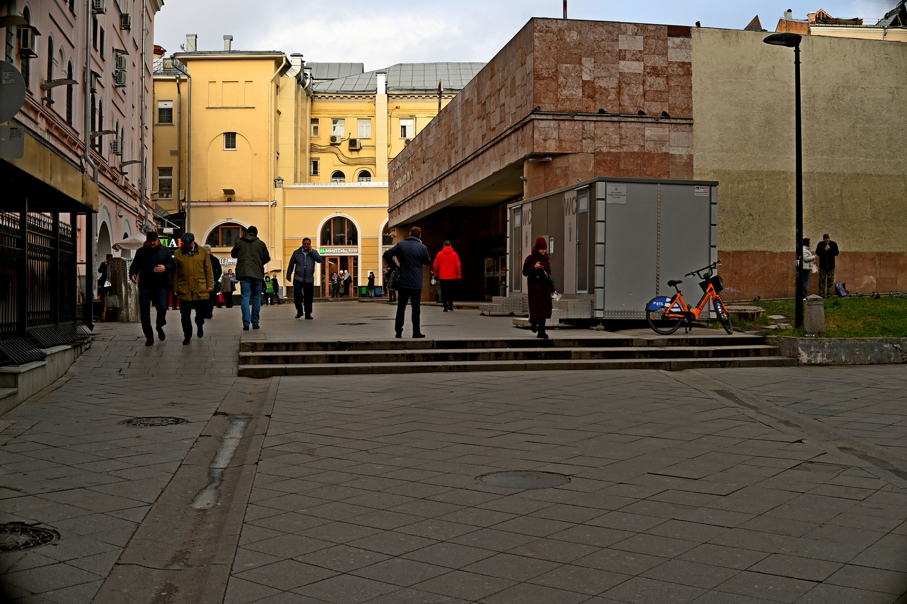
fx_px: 1020
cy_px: 302
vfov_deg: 33.0
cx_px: 454
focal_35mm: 40
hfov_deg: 47.9
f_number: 8
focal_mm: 27
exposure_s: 1/60
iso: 250
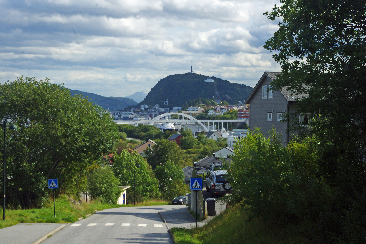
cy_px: 122
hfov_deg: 24.5
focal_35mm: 83
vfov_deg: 16.5
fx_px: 844
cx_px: 183
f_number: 11
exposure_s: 1/200
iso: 200
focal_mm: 55
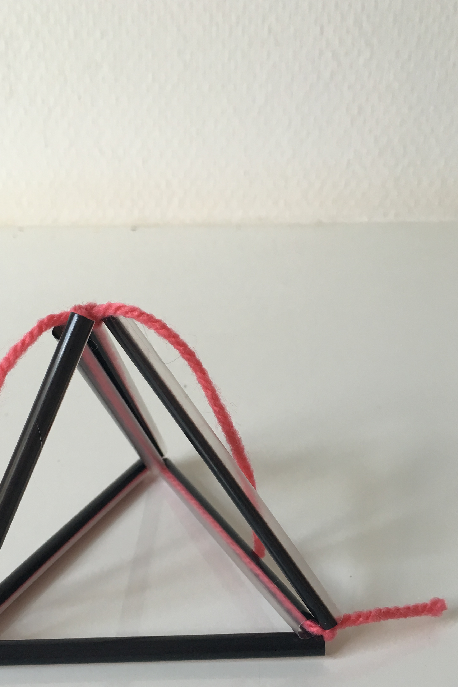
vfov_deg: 51.7
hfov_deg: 35.7
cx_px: 166
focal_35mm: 37
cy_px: 389
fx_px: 706
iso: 64
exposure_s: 1/33
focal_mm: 4.15
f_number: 2.2
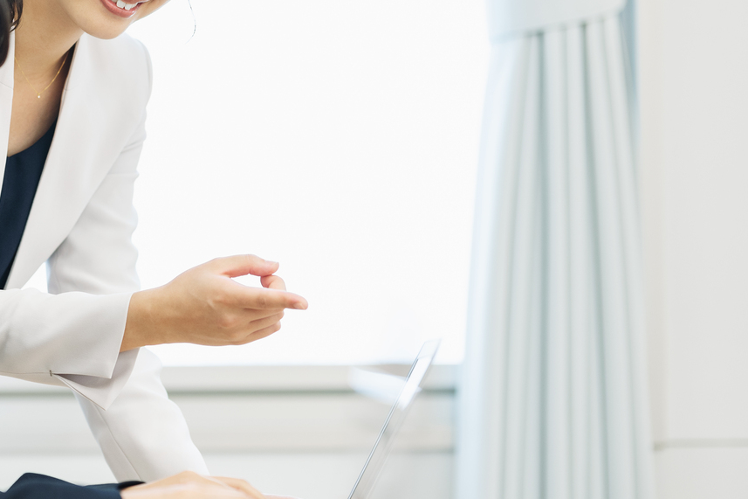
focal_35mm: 245
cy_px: 139
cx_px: -10
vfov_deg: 5.6
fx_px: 5089
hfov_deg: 8.4
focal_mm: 105
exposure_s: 1/200
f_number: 1.8
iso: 250
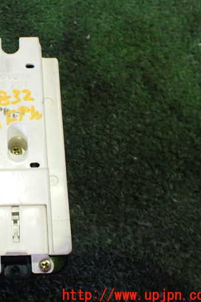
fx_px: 352
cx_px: 12
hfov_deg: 30.2
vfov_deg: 46.4
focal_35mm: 42
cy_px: 152
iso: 800
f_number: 2.3
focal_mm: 5.4
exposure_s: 1/100
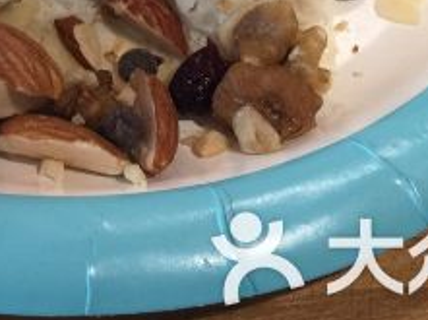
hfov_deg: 20.8
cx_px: 19
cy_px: -150
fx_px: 1136
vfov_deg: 14.9
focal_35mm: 92
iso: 80
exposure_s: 1/33
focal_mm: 4.15
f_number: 2.2
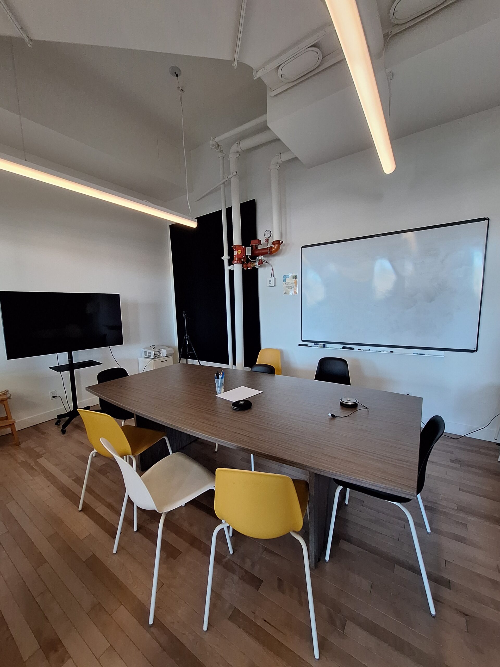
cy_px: 334
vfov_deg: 106.2
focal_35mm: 13
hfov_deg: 89.9
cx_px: 250
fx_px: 250
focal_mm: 1.74
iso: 125
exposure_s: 1/40
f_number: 2.2
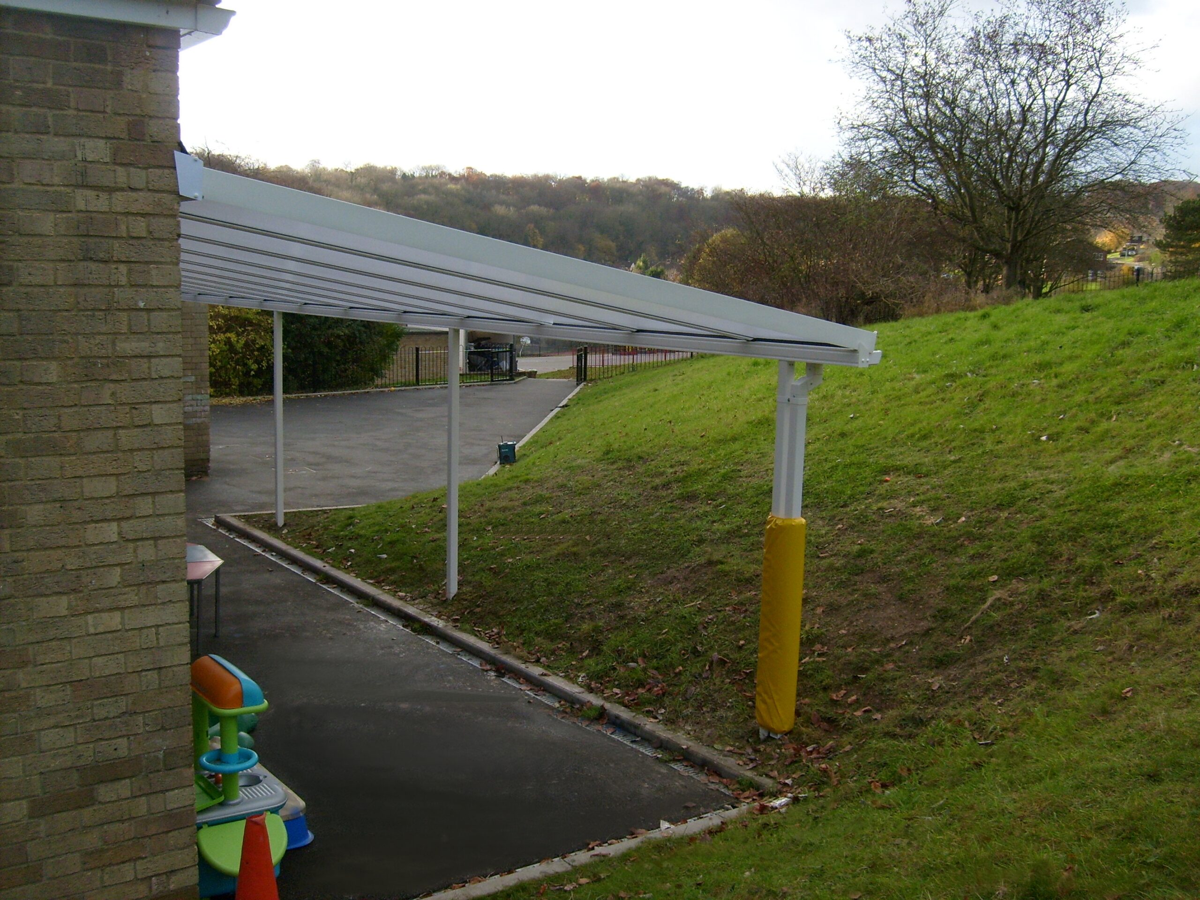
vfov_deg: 40.7
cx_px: 600
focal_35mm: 35
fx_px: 1213
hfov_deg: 52.6
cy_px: 450
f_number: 2.8
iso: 80
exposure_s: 1/350
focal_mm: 5.8
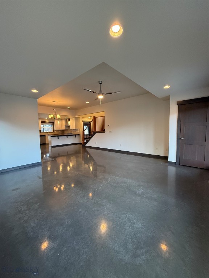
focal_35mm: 14
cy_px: 139
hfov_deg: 85.7
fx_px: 113
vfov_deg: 102.1
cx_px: 104
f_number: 2.2
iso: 400
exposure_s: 1/120
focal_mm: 2.22
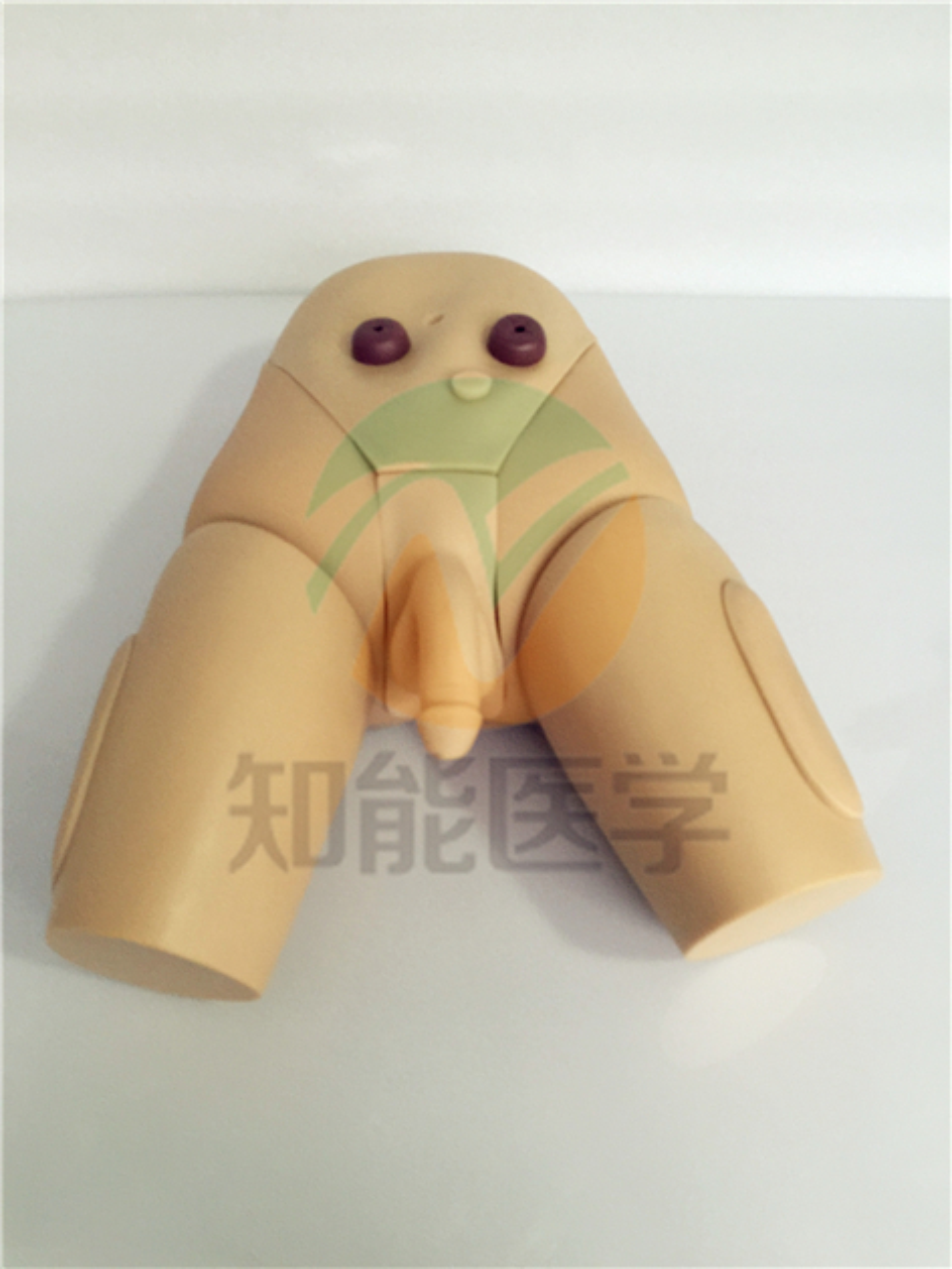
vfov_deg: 61.7
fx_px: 1063
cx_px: 476
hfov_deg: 48.2
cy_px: 634
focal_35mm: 29
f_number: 2.2
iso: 125
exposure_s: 1/17
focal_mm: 4.15
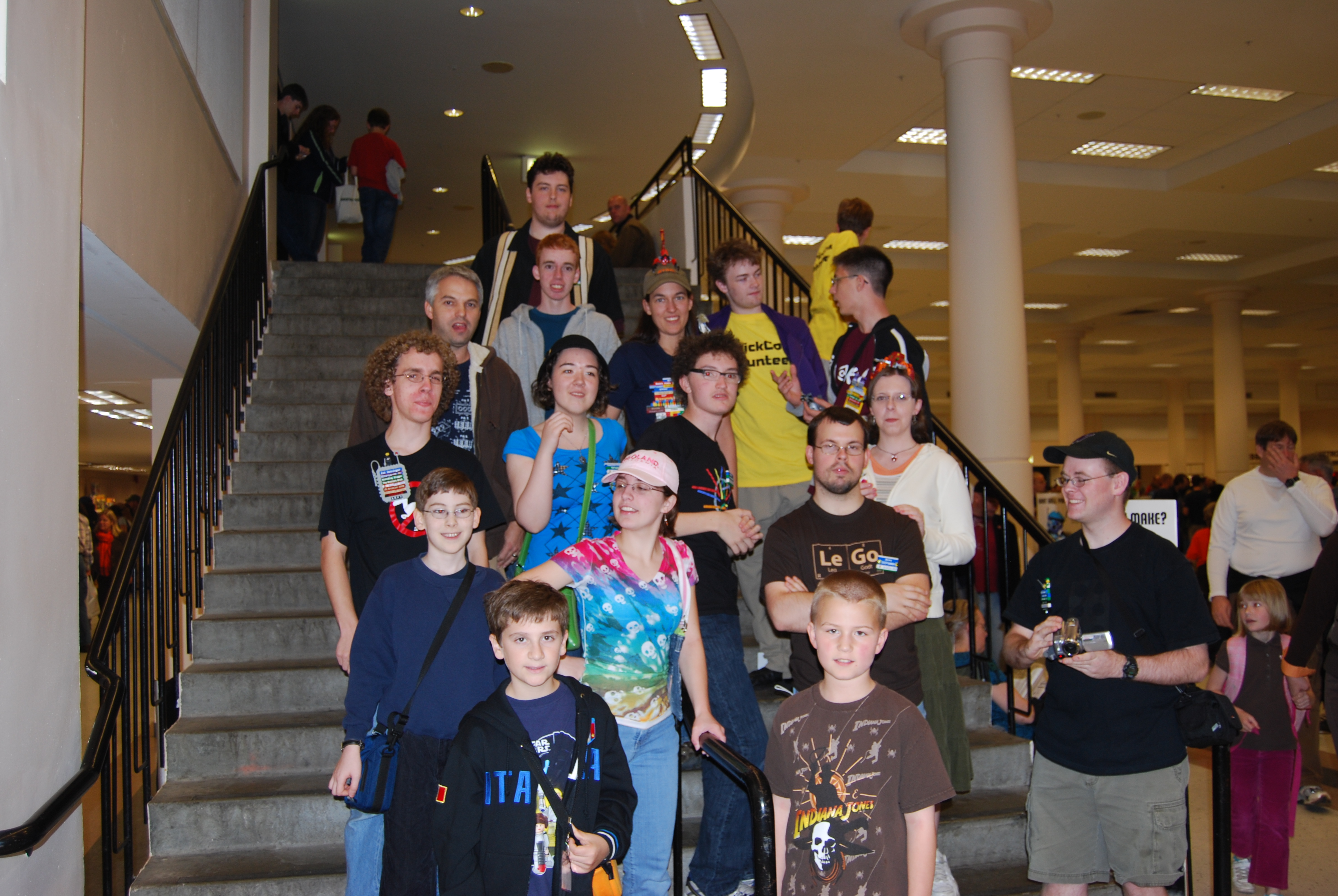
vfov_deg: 40.1
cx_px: 669
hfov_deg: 57.2
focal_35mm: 33
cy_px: 448
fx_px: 1228
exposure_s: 1/60
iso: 200
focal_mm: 22
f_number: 3.8
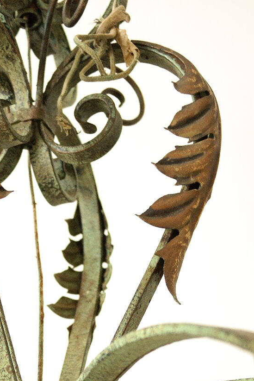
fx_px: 666
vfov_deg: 30.1
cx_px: 39
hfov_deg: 21.2
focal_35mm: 63
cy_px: 364
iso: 800
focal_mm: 20
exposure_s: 1/40
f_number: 5.6
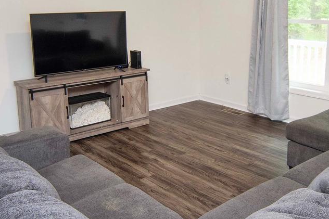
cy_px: 80
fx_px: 375
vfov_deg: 32.4
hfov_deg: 47.2
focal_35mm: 41
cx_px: 191
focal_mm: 12
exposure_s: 1/40
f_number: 5.6
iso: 500
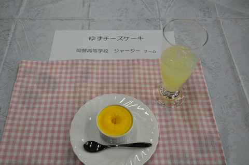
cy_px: 82
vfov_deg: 34.1
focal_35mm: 39
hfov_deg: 49.6
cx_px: 124
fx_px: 269
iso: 220
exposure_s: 1/125
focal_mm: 26
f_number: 5.6
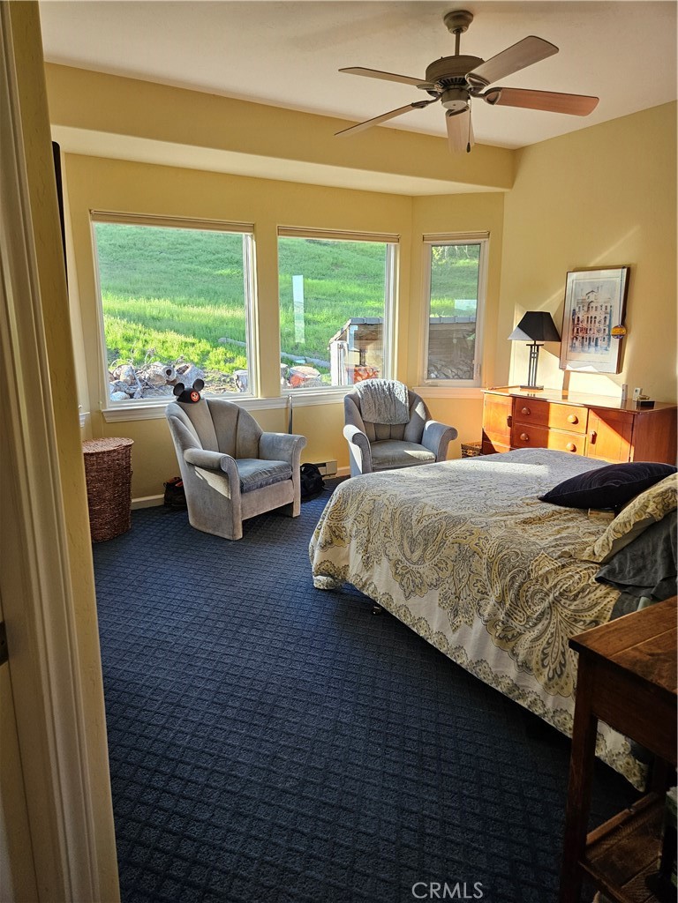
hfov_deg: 58.9
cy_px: 452
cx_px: 339
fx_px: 601
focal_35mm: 23
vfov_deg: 73.9
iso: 160
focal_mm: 5.4
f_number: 1.8
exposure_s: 1/180
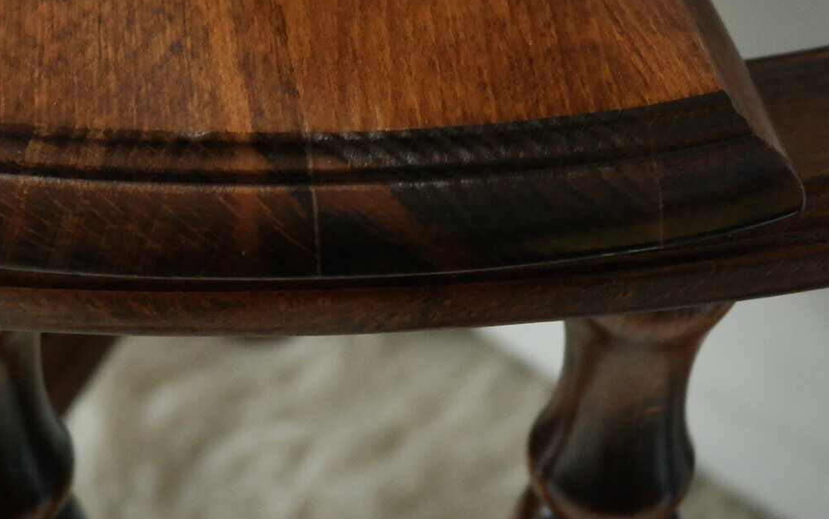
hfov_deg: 27.0
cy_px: 112
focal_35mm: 76
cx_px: 311
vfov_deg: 17.0
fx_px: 1717
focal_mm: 28
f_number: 5.6
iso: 1600
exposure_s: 1/30
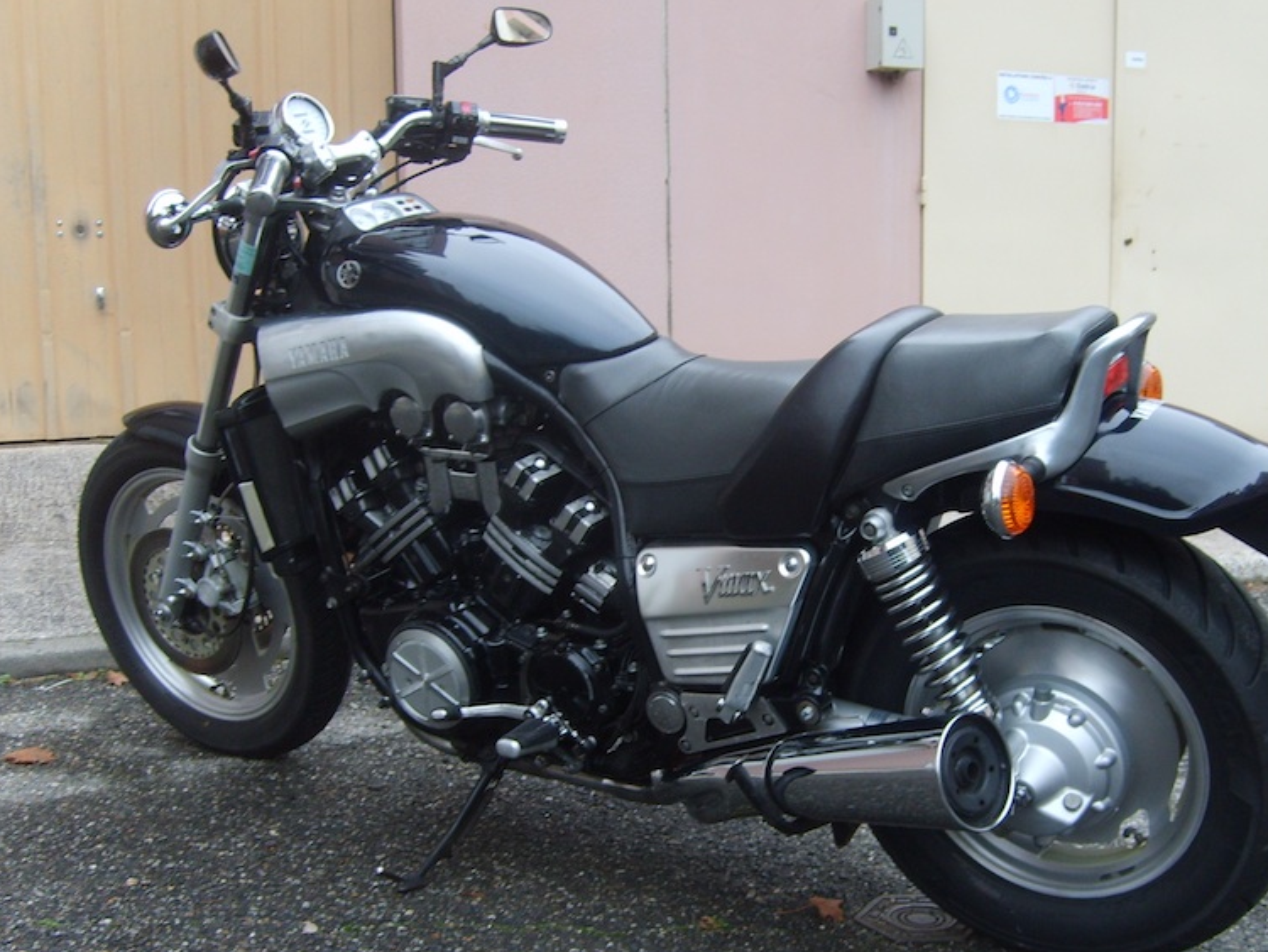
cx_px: 719
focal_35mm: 42
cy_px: 540
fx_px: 1539
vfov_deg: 34.3
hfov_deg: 44.7
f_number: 2.8
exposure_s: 1/30
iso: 66
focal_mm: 5.8
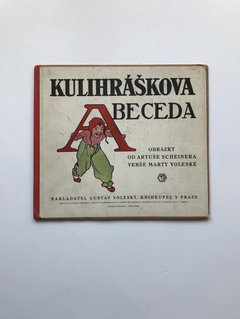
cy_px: 160
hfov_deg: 49.7
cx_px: 120
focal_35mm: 28
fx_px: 259
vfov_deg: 63.4
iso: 25
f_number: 1.8
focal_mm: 3.99
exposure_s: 1/100
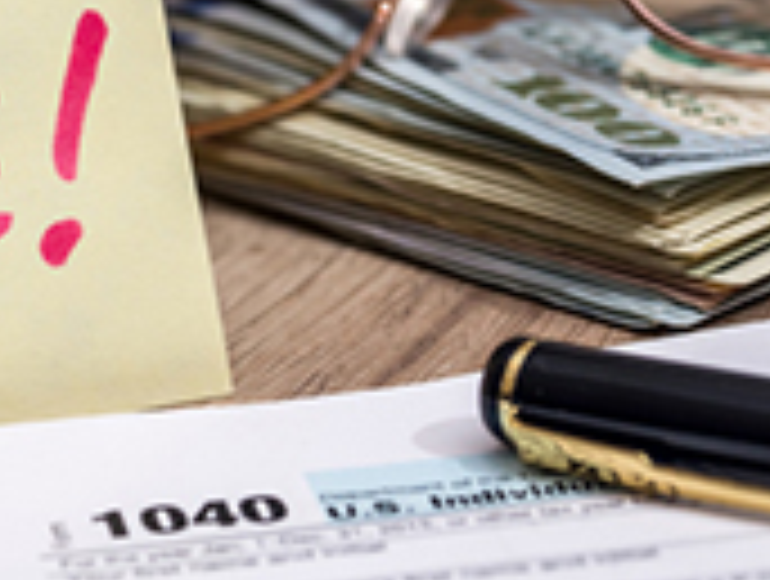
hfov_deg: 7.4
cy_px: 157
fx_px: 5907
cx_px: -180
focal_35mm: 265
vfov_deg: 5.6
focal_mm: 105
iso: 400
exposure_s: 1/160
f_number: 10
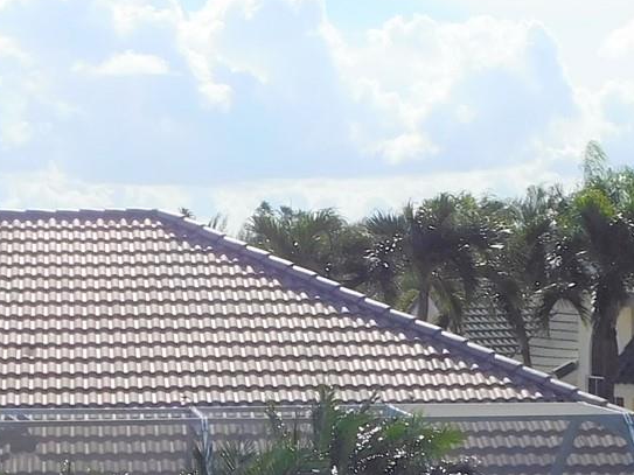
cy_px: 225
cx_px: 96
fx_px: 1941
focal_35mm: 106
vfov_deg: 14.0
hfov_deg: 18.3
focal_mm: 6.3
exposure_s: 1/800
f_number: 7
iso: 125
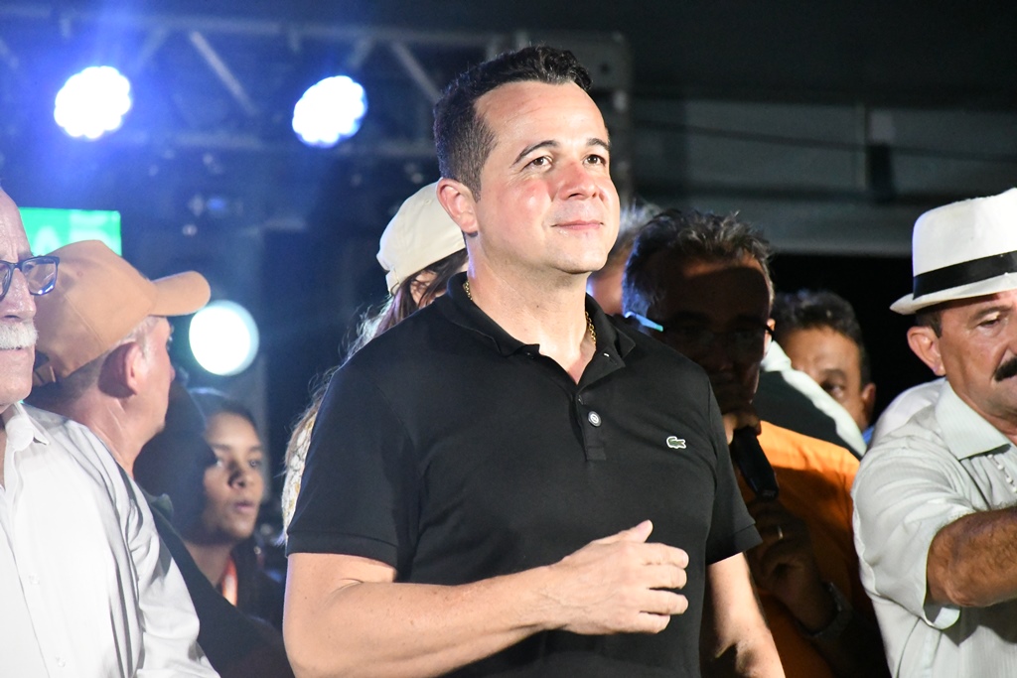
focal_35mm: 210
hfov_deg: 9.8
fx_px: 5933
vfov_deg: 6.5
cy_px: 339
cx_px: 508
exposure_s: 1/800
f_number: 5.6
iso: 16000
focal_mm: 140
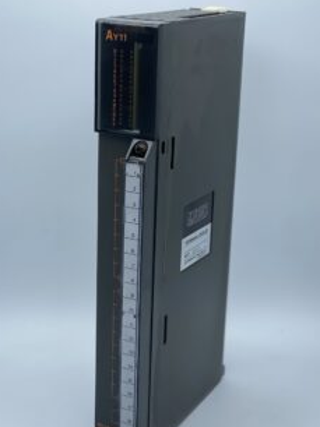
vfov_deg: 28.6
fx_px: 839
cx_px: 155
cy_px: 229
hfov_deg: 21.6
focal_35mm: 68
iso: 20
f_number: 2
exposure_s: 1/277
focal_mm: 6
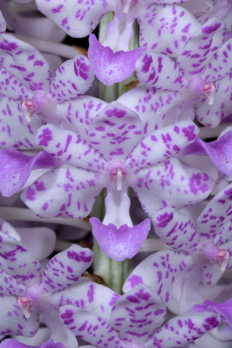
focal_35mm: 90
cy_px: 174
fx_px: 870
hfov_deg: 15.2
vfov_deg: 22.6
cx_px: 116
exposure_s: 1/250
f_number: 40
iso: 125
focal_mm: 90
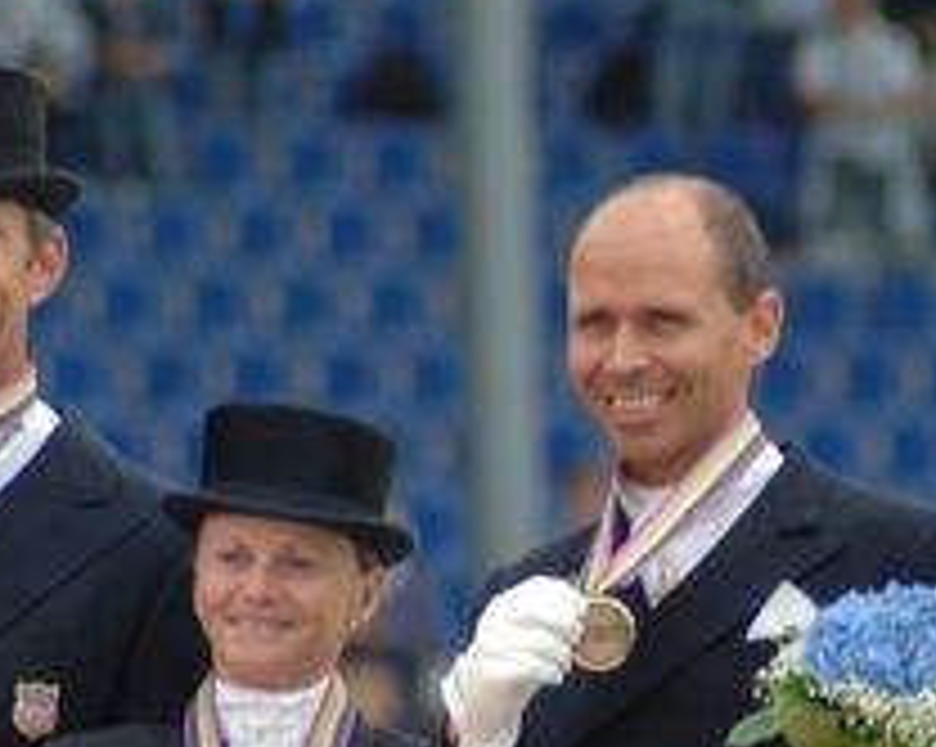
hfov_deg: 2.1
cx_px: 950
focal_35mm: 909
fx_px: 25157
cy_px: 749
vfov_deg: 1.7
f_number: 5.6
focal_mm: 210
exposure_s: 1/250
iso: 200
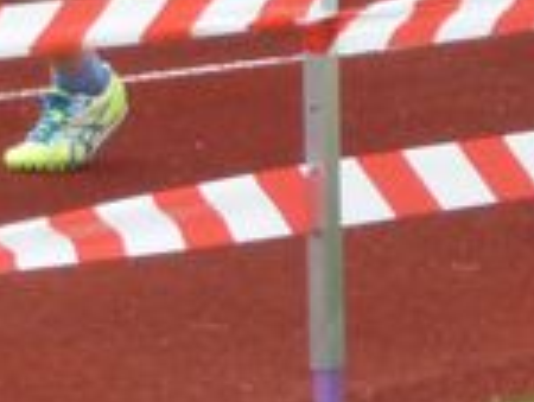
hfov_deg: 4.6
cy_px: -445
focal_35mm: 426
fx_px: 6582
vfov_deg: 3.5
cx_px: -545
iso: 200
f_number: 5.1
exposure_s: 1/500
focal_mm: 16.5
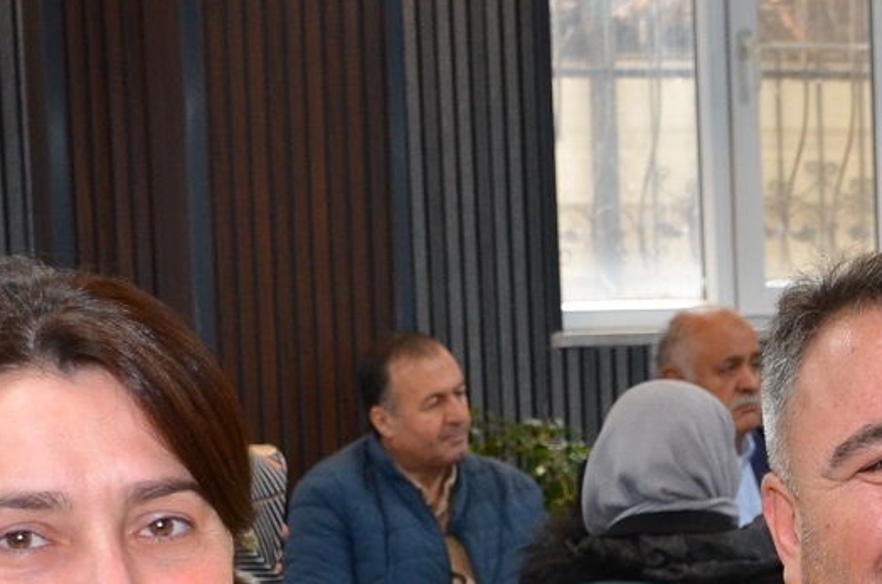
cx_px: 774
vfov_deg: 10.5
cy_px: 823
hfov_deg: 16.1
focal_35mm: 126
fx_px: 3080
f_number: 4
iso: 640
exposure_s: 1/60
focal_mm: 22
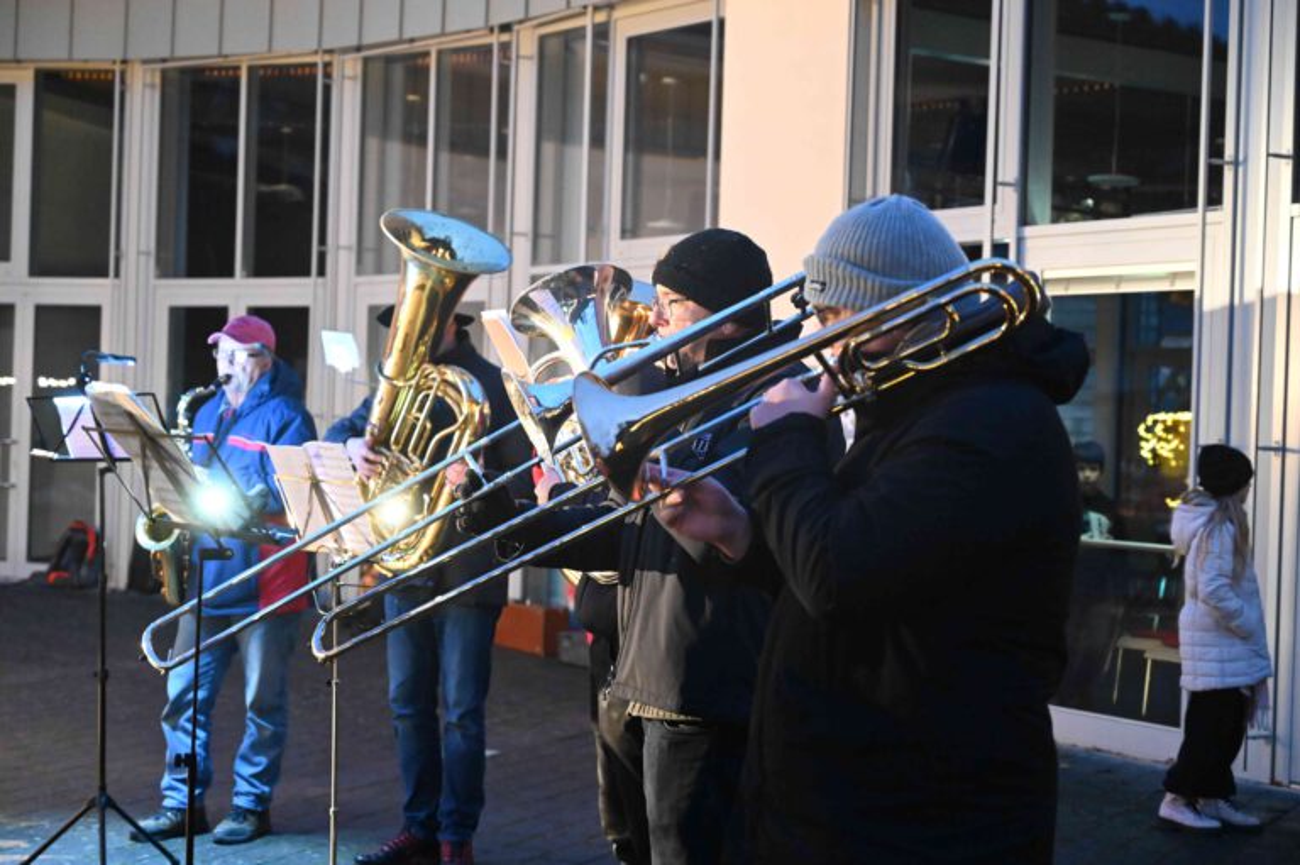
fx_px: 2093
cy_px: 432
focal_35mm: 58
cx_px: 650
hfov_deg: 34.5
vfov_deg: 23.3
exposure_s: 1/13
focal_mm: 58
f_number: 4
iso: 12800
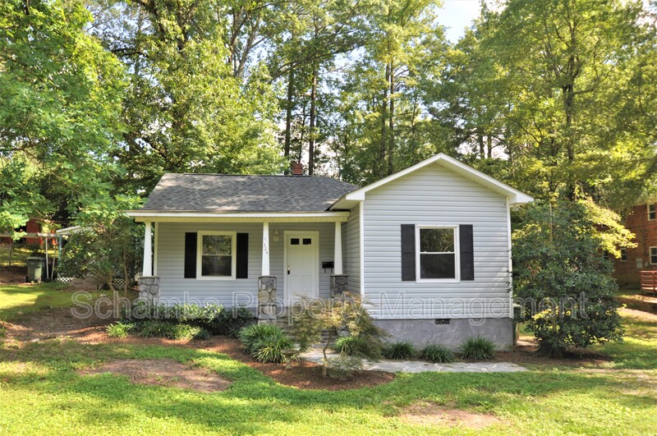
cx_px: 328
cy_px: 218
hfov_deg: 62.0
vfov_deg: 43.5
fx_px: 547
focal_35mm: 30
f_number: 7.1
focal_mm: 20
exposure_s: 1/200
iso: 200
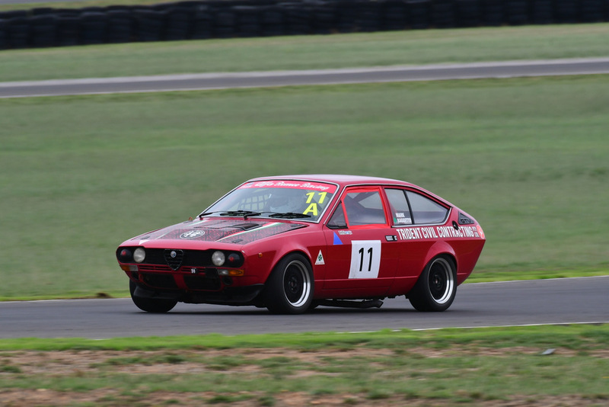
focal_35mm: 750
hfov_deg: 2.7
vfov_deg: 1.8
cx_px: 304
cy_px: 204
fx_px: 12691
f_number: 11
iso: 400
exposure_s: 1/160
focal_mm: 500
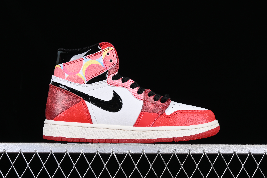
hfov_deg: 27.0
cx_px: 134
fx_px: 556
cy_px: 89
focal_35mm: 75
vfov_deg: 18.2
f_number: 8
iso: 160
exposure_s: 1/80
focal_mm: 50
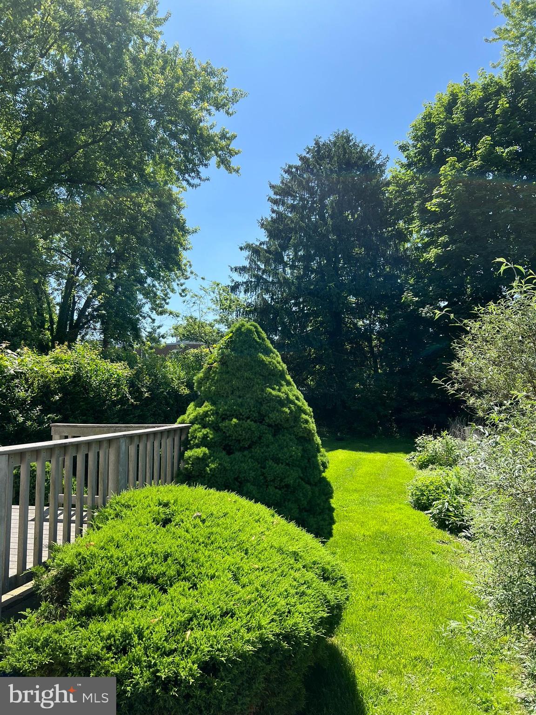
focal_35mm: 26
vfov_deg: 67.3
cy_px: 358
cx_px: 268
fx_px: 537
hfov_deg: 53.1
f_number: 1.5
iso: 50
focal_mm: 5.7
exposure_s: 1/2208
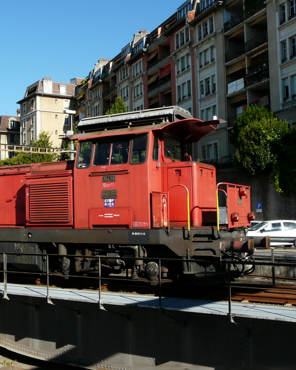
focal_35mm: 44
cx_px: 81
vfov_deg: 42.0
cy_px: 185
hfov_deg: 33.6
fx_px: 482
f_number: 5.6
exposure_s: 1/320
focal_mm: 5.5
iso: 100
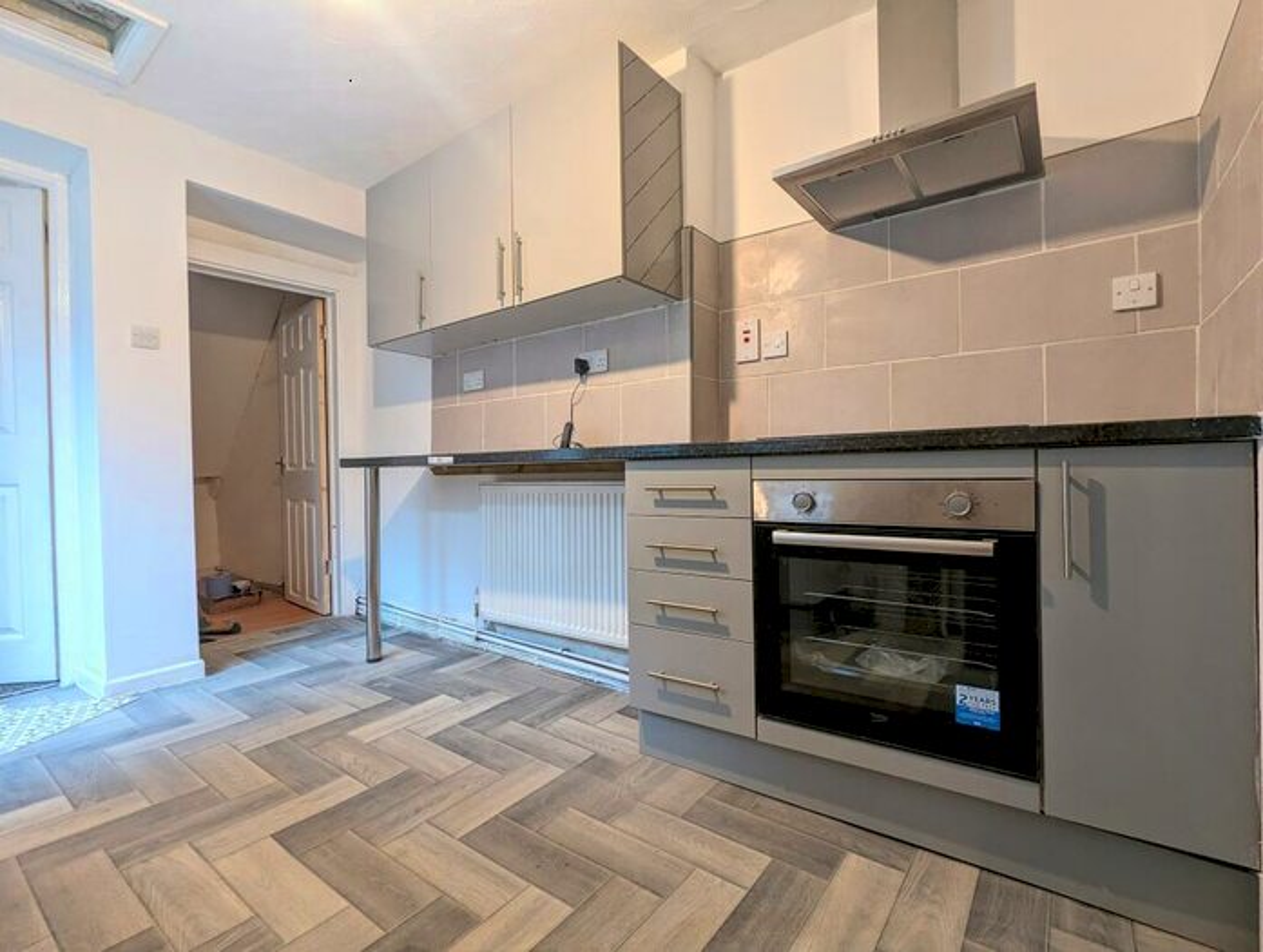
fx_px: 585
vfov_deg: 78.3
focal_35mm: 16
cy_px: 476
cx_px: 632
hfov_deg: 94.4
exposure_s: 1/25
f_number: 2.2
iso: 161
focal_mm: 2.35
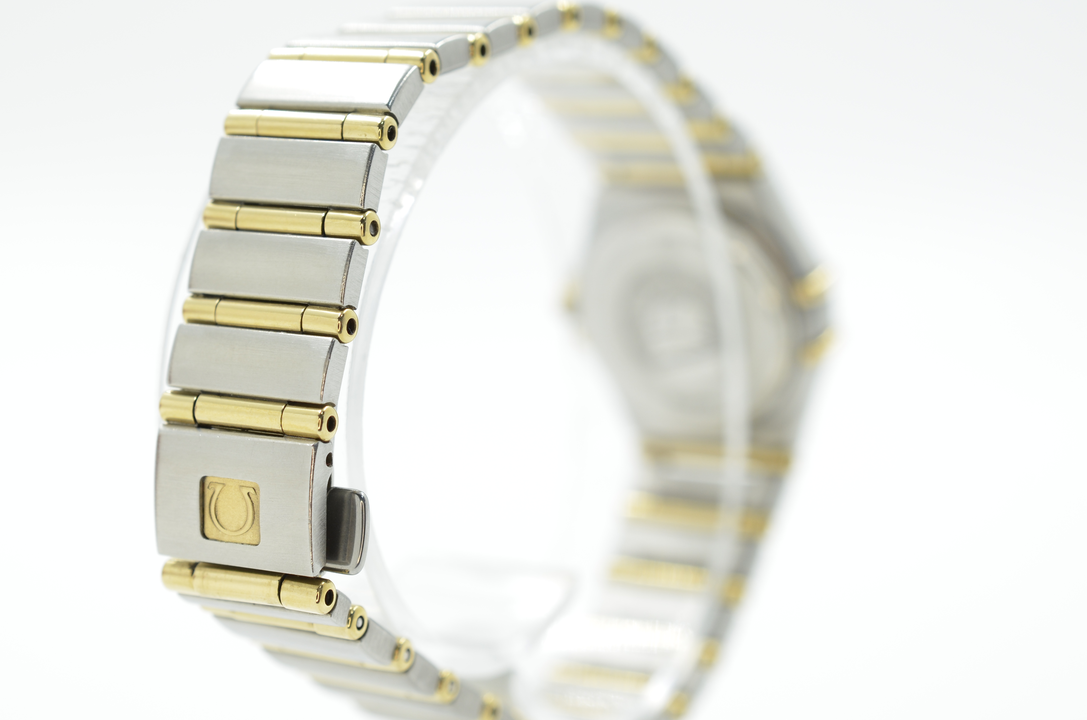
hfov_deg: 28.1
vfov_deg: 18.8
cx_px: 472
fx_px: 2169
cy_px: 373
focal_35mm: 72
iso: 250
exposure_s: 1/50
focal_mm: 40
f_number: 8
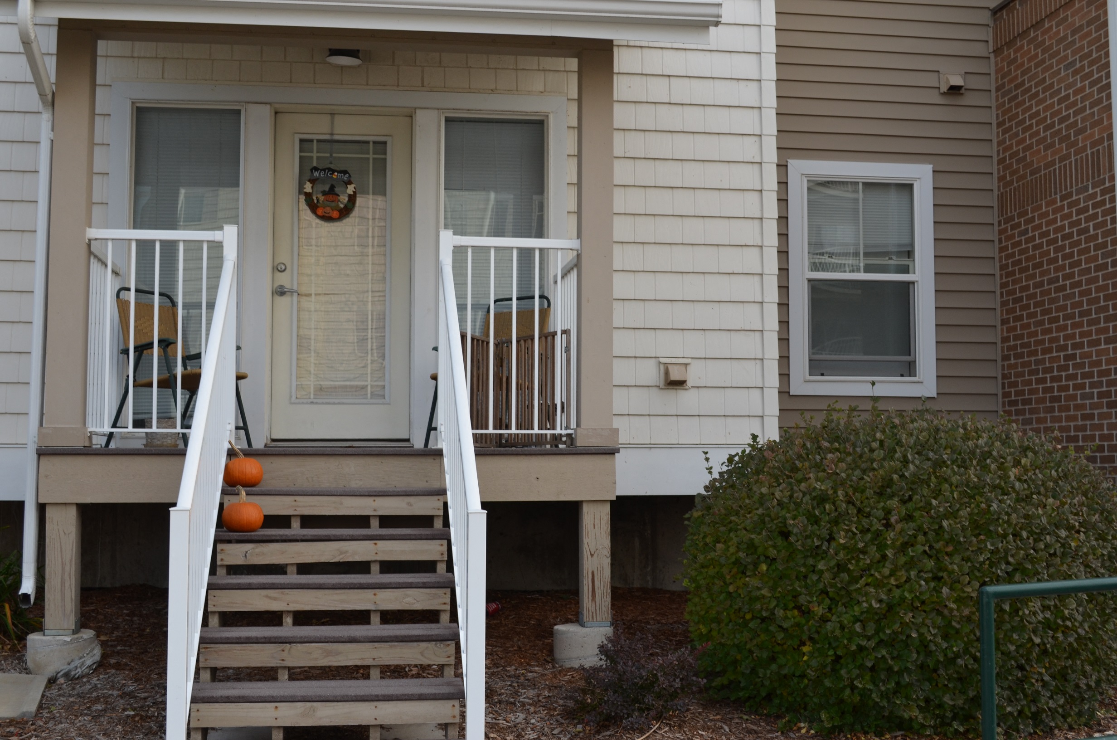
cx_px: 558
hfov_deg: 45.0
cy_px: 370
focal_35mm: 44
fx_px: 1347
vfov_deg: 30.7
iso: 200
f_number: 6.3
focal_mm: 29
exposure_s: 1/160
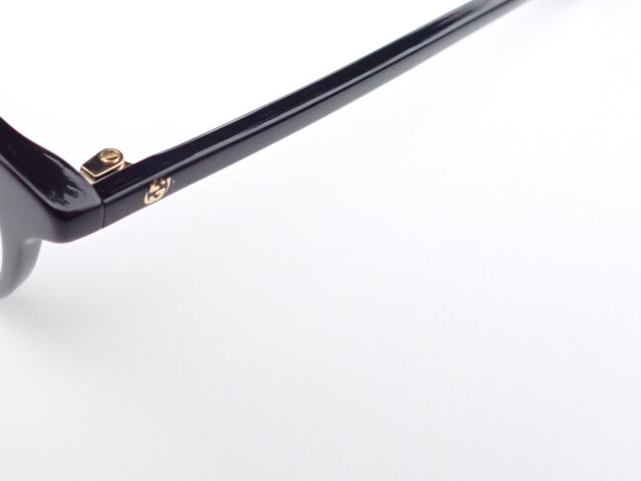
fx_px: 852
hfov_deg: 39.0
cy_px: 101
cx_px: 96
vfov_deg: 30.8
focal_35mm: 46
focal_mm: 4.5
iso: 640
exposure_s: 1/800
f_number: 2.8
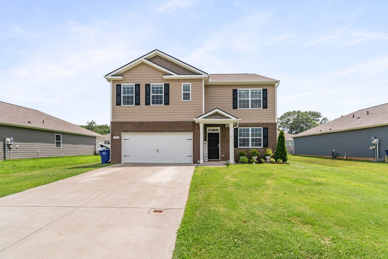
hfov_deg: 96.7
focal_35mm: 16
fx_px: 173
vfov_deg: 73.8
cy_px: 130
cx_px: 194
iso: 100
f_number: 8
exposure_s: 1/500
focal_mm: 16
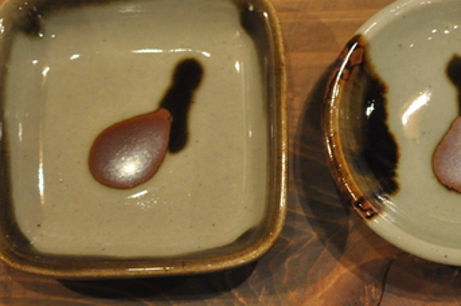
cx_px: 302
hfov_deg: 17.2
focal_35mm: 119
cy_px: 146
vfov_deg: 11.5
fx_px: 1522
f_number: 2.8
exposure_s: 1/30
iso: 1250
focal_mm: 40
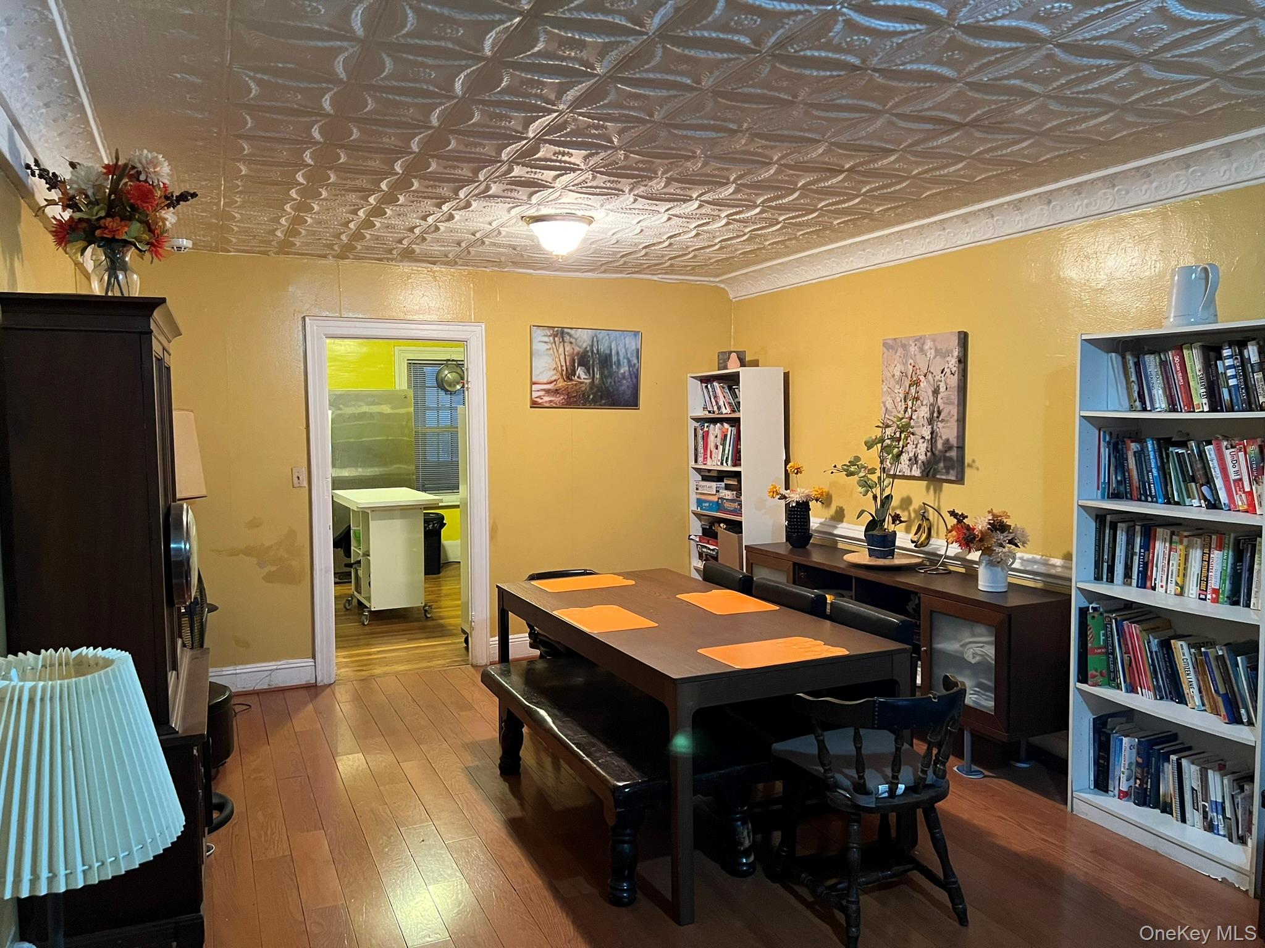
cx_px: 632
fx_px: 950
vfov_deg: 53.1
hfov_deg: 67.3
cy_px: 474
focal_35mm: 26
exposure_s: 1/60
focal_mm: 5.7
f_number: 1.5
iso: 500
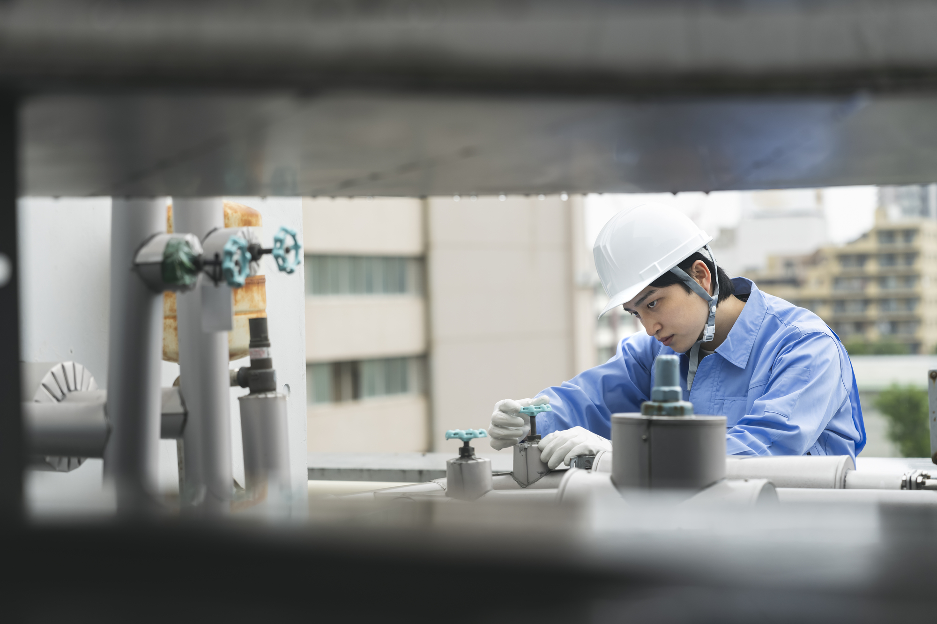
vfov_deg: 19.5
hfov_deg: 28.8
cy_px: 312
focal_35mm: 70
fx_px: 1822
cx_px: 468
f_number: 2.8
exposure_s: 1/200
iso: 100
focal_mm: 70
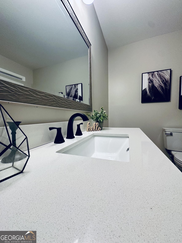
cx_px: 91
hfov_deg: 85.7
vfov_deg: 102.1
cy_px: 122
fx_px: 98
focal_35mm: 14
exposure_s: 1/120
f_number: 2.2
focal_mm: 2.22
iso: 250
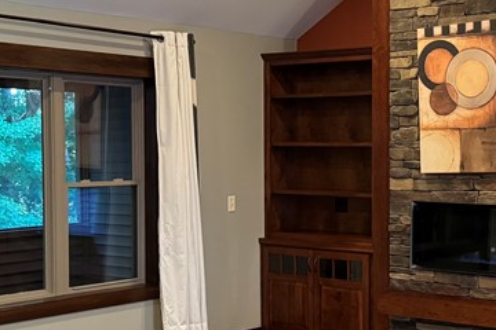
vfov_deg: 19.2
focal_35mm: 71
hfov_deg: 28.3
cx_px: 317
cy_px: 190
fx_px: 978
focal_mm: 6.76
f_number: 1.78
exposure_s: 1/60
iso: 800
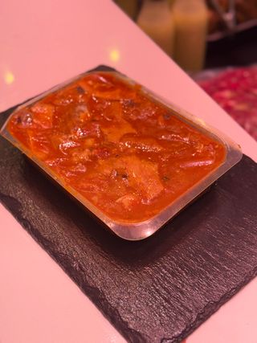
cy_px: 172
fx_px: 475
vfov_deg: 39.7
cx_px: 128
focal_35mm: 48
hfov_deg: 30.3
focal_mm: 6.76
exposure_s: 1/245
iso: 64
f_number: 1.78
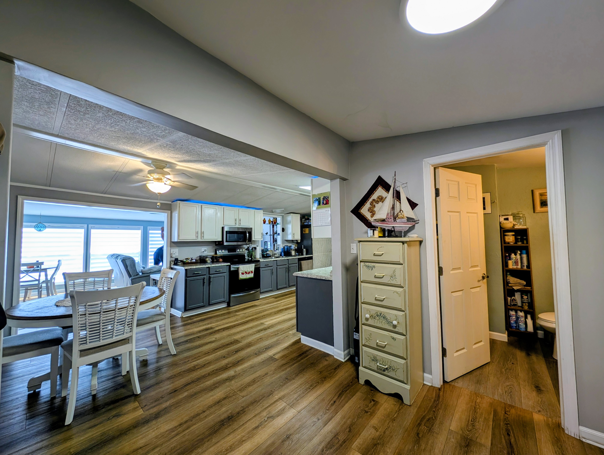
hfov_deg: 110.5
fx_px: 210
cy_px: 228
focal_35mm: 12
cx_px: 302
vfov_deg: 94.6
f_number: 1.95
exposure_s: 1/60
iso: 50
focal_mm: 2.23
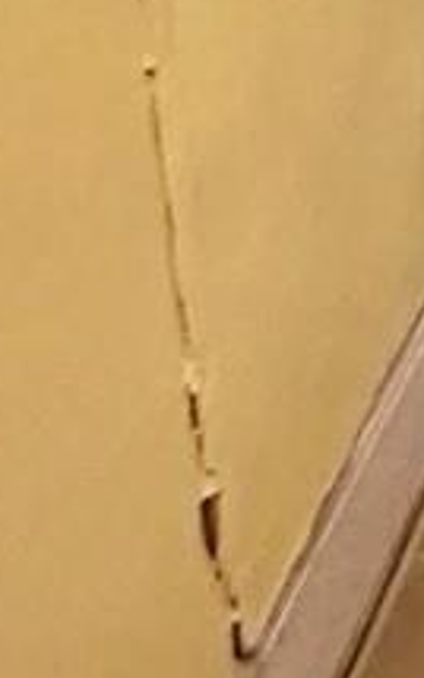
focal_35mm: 142
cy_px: -630
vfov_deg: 13.0
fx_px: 2622
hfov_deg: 7.0
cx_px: 1724
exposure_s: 1/60
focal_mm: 2.22
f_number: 2.2
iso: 640
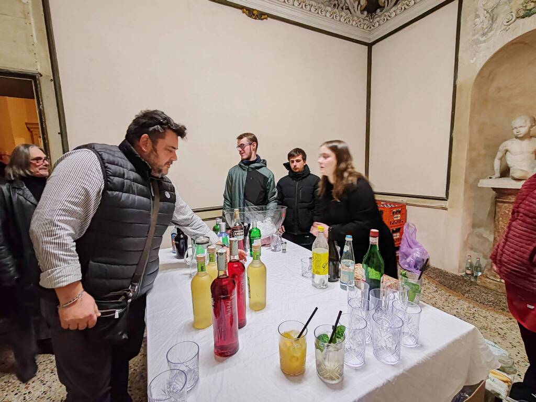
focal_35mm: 16
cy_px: 201
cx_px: 268
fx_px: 248
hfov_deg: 94.5
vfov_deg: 78.1
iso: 400
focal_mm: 1.96
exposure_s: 1/25
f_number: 2.2
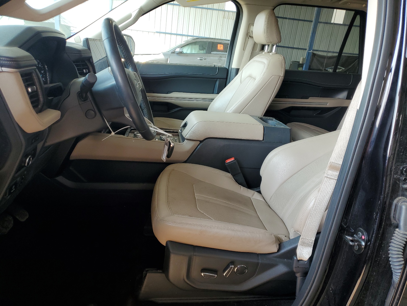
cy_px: 153
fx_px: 306
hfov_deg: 67.3
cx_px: 204
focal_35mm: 26
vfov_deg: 53.1
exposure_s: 1/204
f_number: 1.5
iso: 50
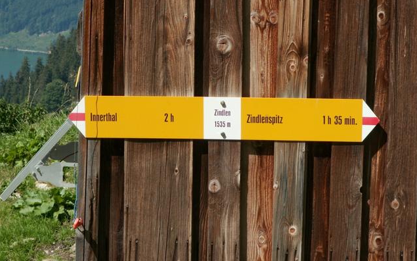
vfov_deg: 8.4
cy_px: 114
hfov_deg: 13.4
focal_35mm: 156
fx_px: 1773
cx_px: 209
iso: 50
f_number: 5
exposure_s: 1/320
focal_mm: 23.88
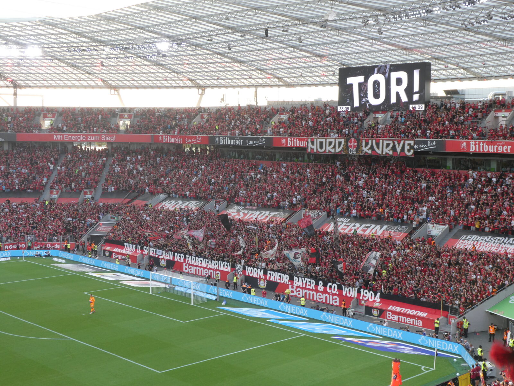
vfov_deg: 29.1
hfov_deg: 38.2
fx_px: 742
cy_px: 193
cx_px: 257
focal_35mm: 50
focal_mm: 9
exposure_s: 1/80
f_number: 4.1
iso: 125
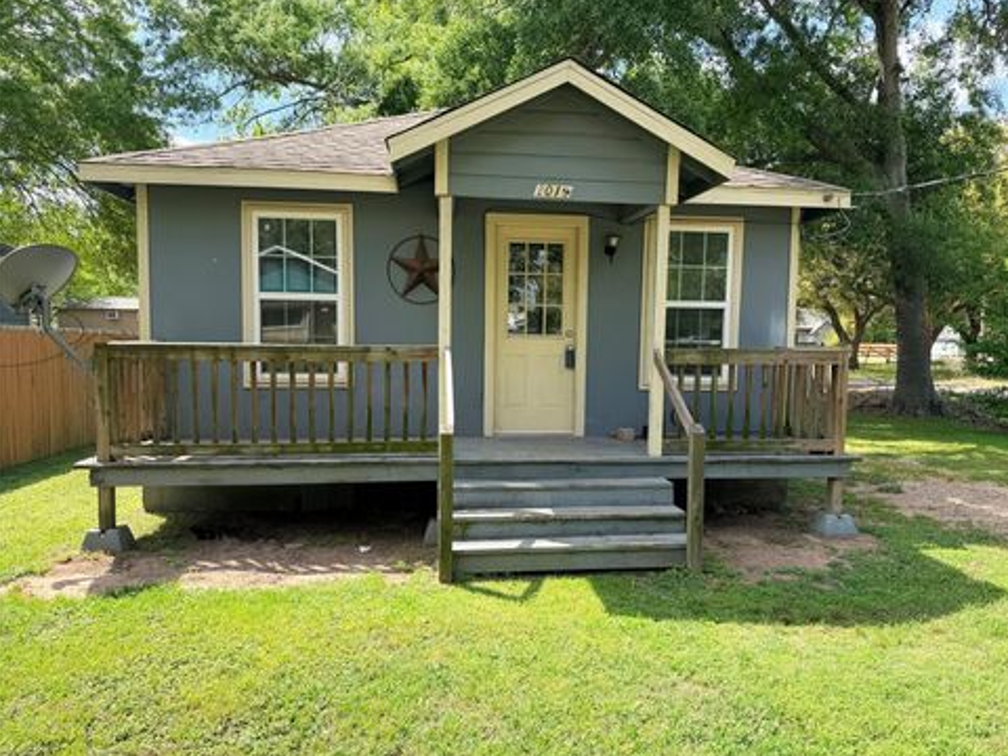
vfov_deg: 54.9
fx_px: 728
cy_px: 383
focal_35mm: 25
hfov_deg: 69.4
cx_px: 523
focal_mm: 6.76
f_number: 1.78
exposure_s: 1/1410
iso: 80
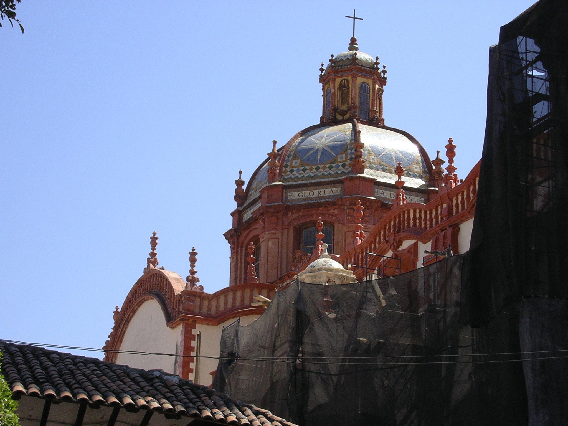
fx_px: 1362
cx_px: 284
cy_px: 213
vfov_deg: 17.8
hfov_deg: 23.6
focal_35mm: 83
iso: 64
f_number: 5.9
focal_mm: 12.8
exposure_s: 1/400
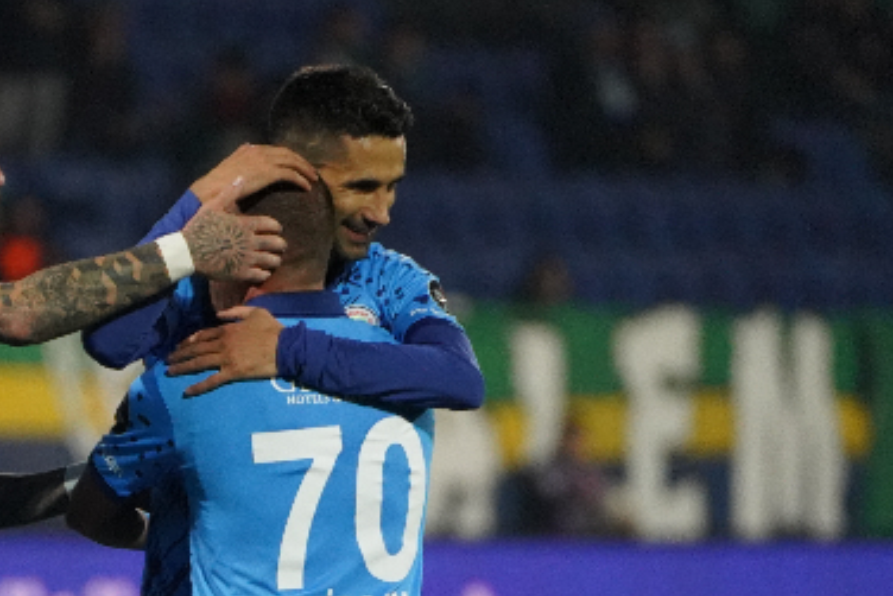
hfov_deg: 2.4
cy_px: 614
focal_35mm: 851
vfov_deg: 1.6
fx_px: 21117
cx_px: 211
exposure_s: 1/2000
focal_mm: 400
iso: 8000
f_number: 5.6
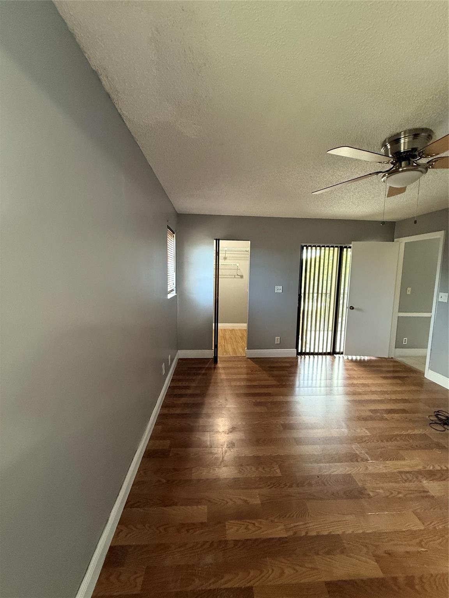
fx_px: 242
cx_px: 224
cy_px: 299
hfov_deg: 85.7
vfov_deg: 102.1
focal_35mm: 14
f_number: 2.2
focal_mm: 2.22
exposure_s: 1/60
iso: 500
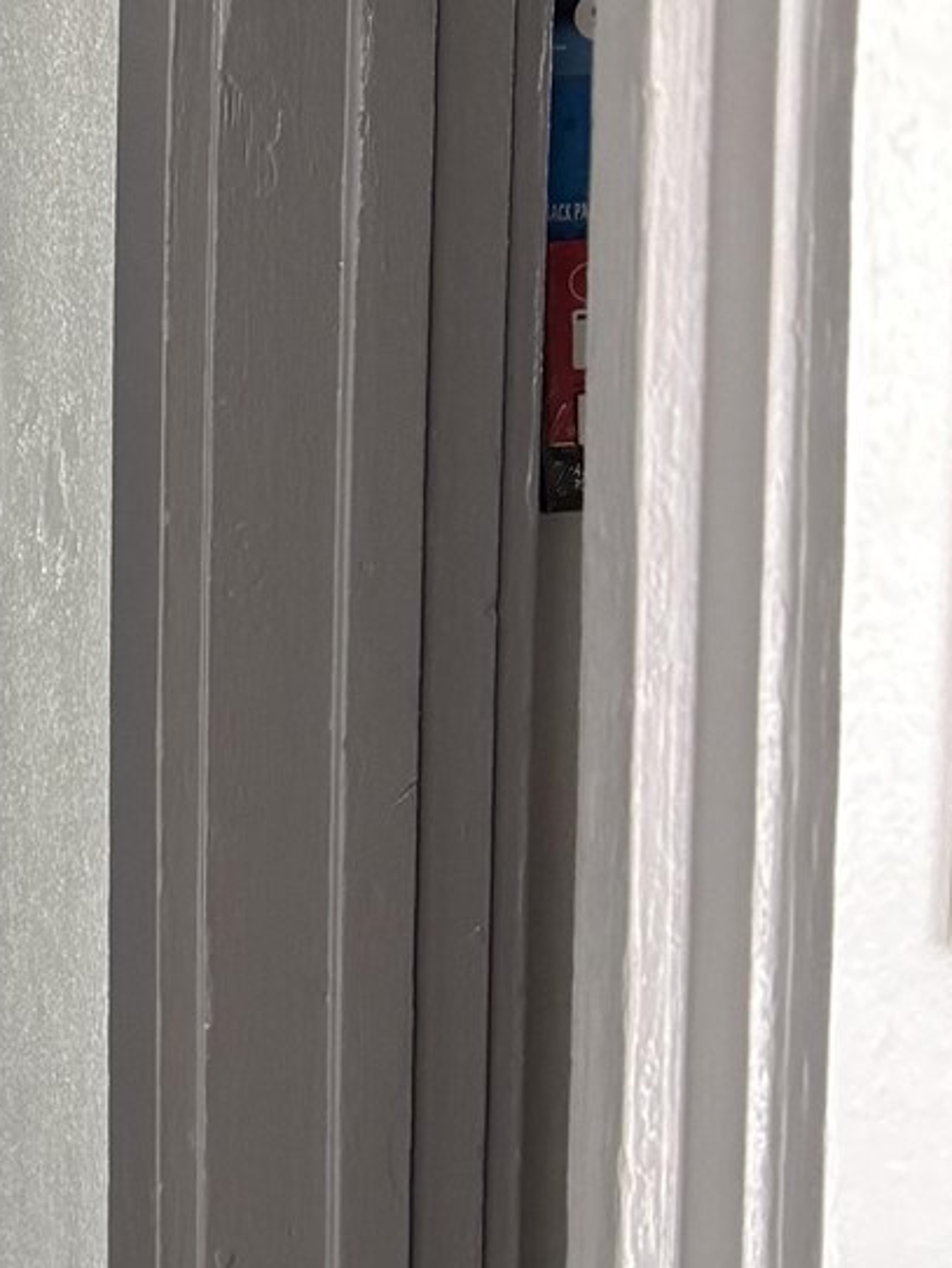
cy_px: 524
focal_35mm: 102
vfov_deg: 19.2
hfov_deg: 12.5
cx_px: -1025
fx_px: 3737
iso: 160
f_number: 1.78
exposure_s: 1/120
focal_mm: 6.76
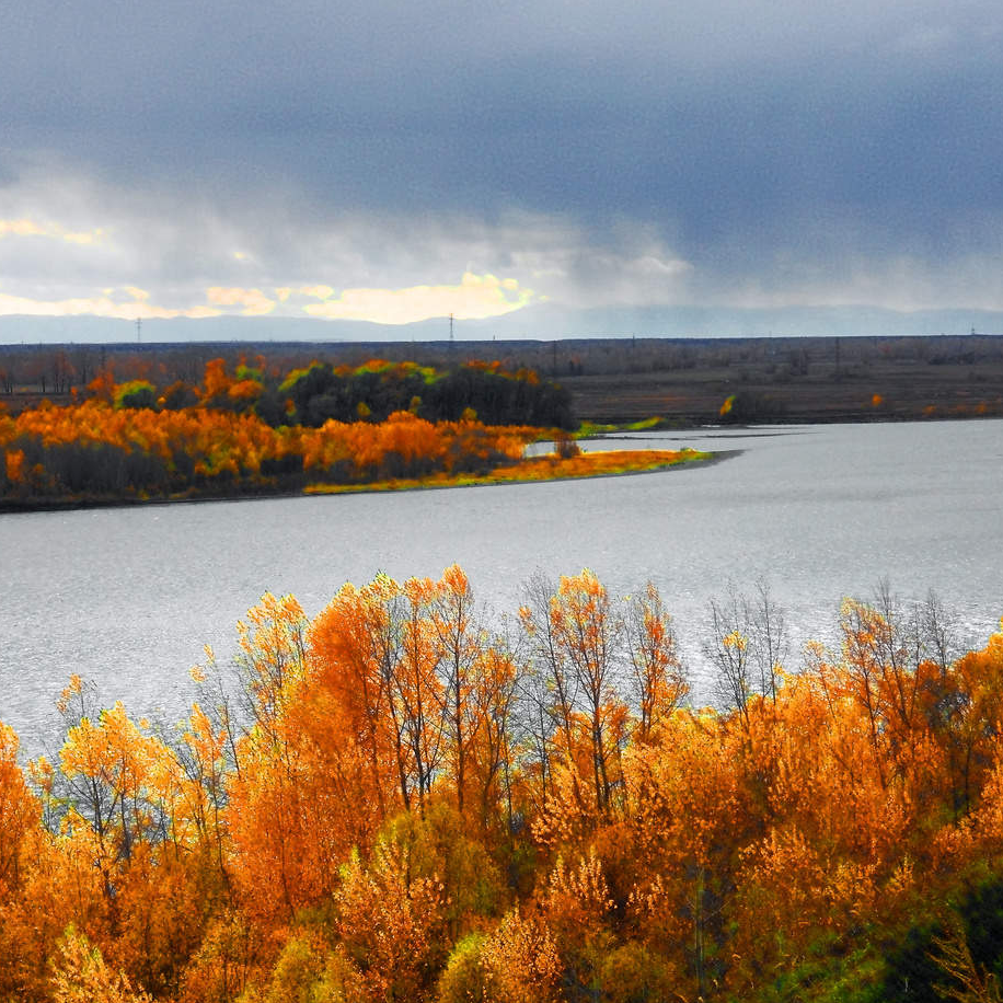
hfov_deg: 16.7
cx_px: 480
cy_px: 529
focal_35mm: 104
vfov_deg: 16.7
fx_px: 3409
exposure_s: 1/250
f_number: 5.9
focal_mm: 13.9
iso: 80
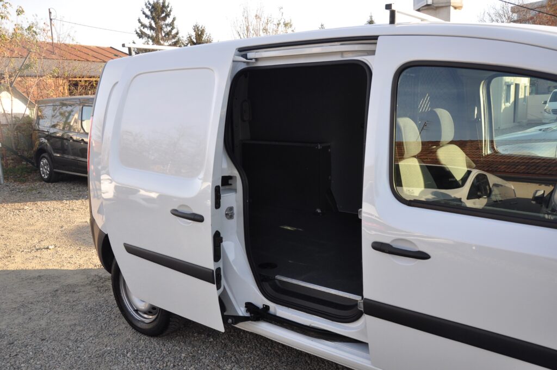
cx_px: 278
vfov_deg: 41.6
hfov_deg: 59.6
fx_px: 487
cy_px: 185
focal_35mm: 32
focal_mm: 21
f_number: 6.3
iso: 500
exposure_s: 1/160
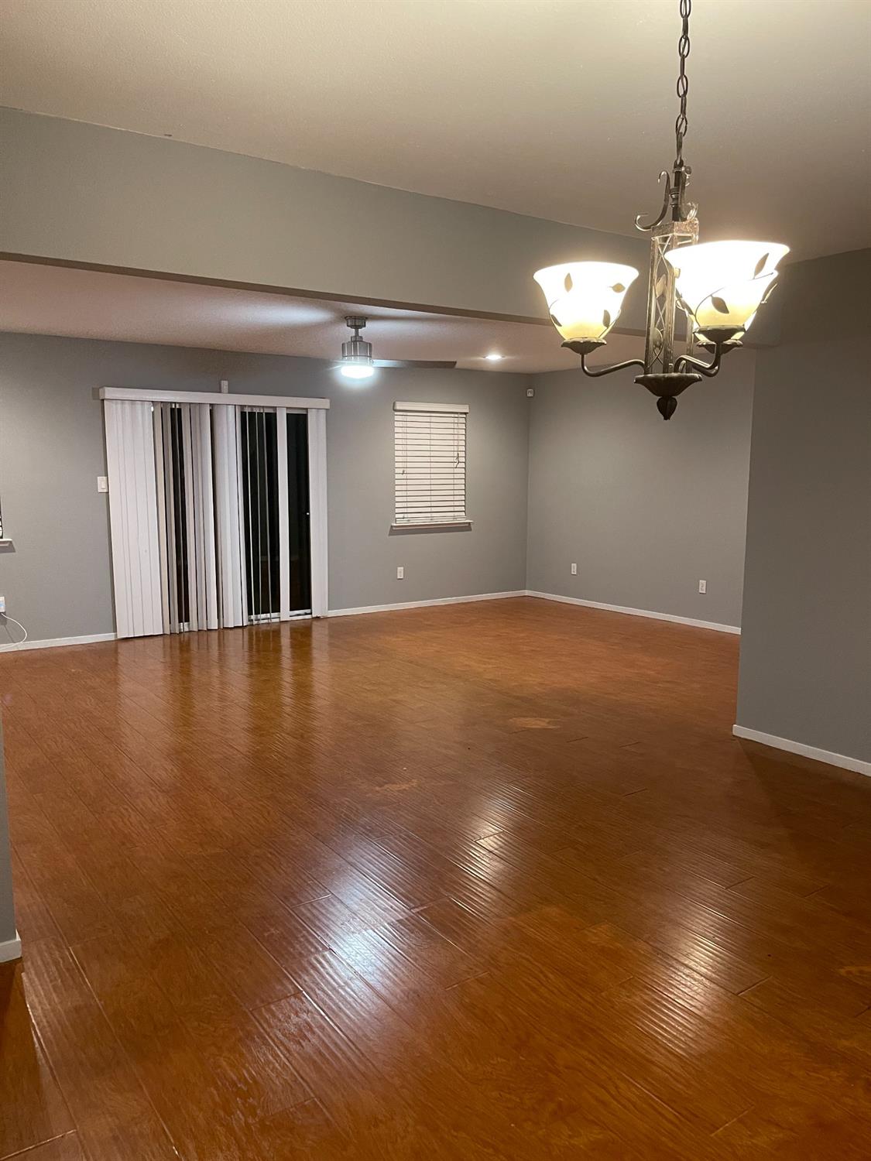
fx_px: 872
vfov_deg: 67.3
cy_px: 580
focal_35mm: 26
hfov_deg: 53.1
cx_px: 436
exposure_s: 1/60
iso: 320
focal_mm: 5.1
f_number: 1.6
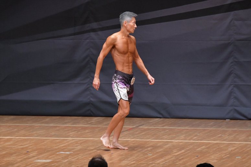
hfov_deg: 6.9
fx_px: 2091
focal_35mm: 300
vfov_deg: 4.6
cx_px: 126
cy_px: 84
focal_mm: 200
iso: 6400
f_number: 5.6
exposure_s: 1/400
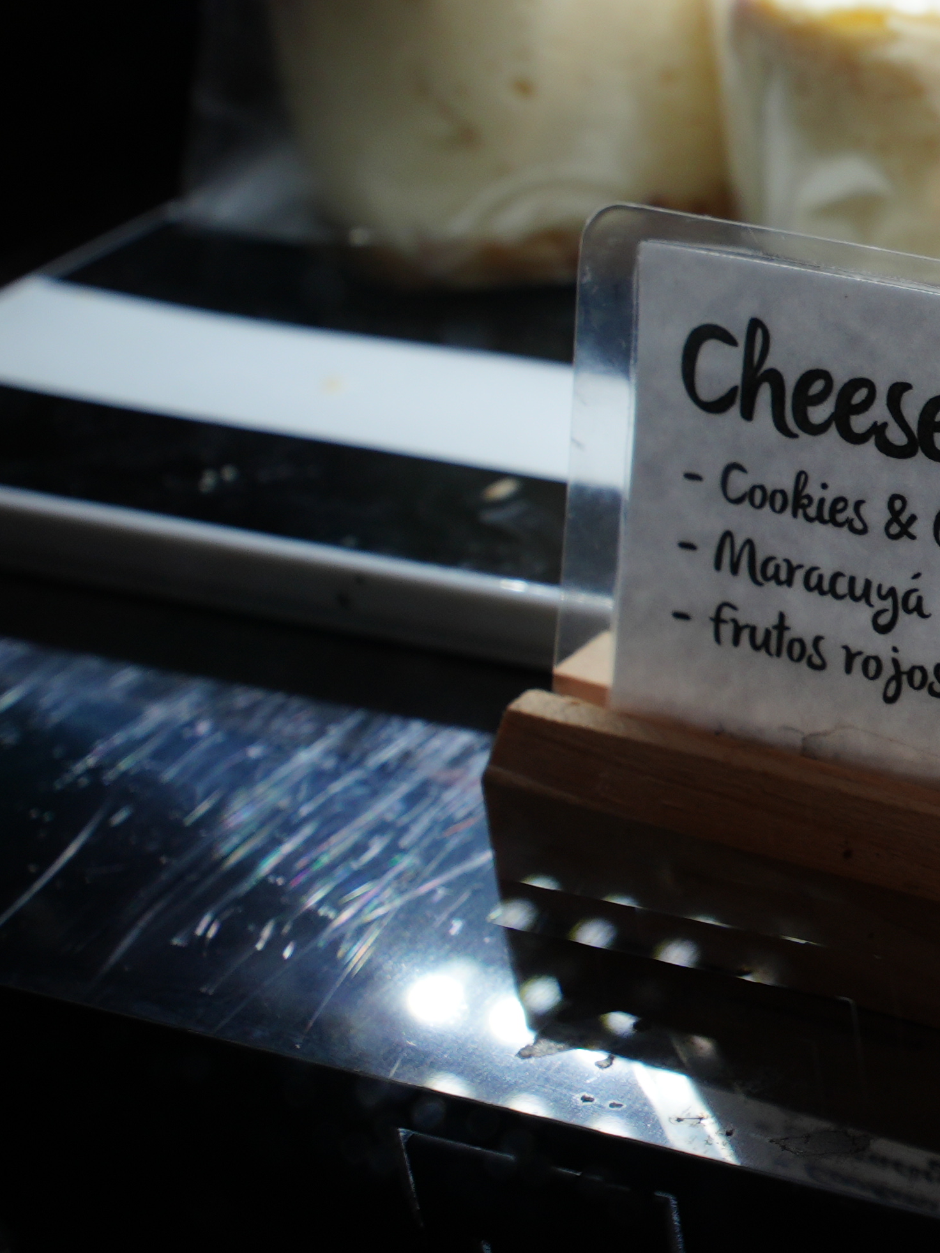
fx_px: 3295
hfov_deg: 14.9
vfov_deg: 21.4
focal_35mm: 91
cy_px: 343
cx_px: 1462
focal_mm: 20
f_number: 4
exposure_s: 1/60
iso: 160
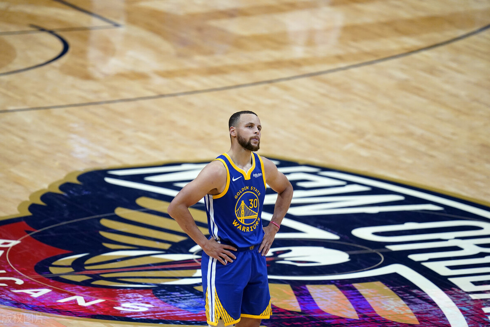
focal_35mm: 560
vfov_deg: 2.5
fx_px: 7622
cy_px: 164
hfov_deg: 3.7
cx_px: 245
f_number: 4
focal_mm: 560
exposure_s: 1/1600
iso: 5000
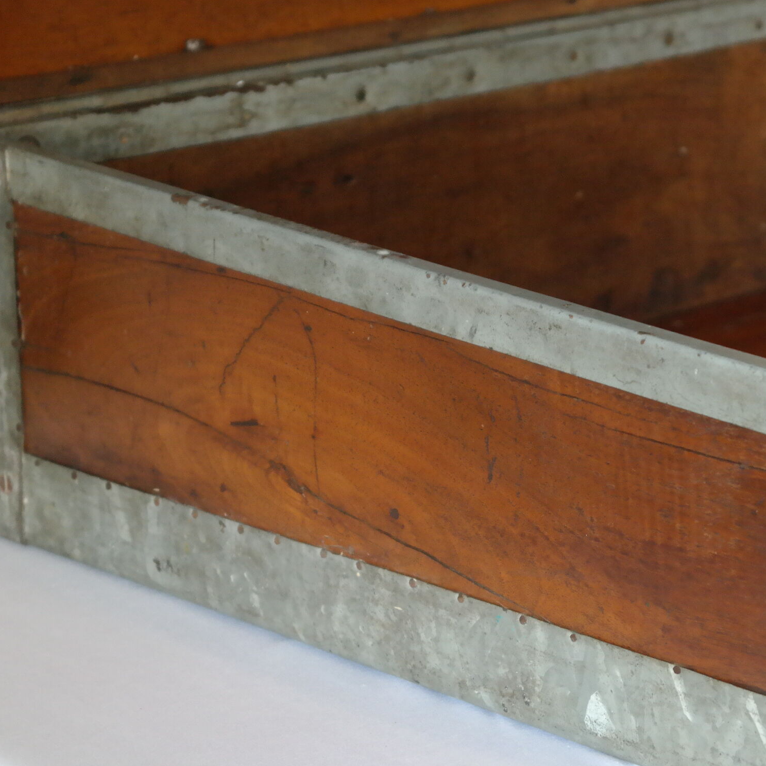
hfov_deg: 13.3
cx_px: 598
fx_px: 3280
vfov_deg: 13.3
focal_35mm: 131
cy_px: 417
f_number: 5.6
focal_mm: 50
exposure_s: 1/80
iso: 1600
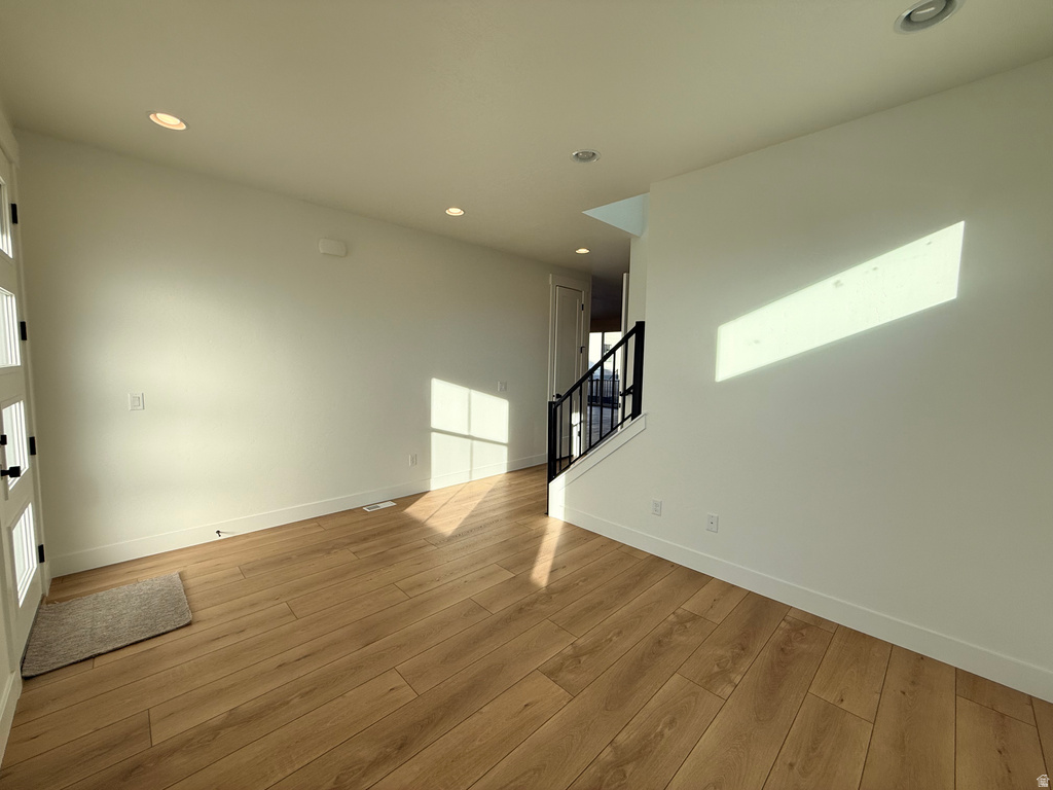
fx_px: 426
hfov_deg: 102.1
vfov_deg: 85.7
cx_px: 526
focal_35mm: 14
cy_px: 395
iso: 50
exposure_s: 1/506
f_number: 2.2
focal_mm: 2.22
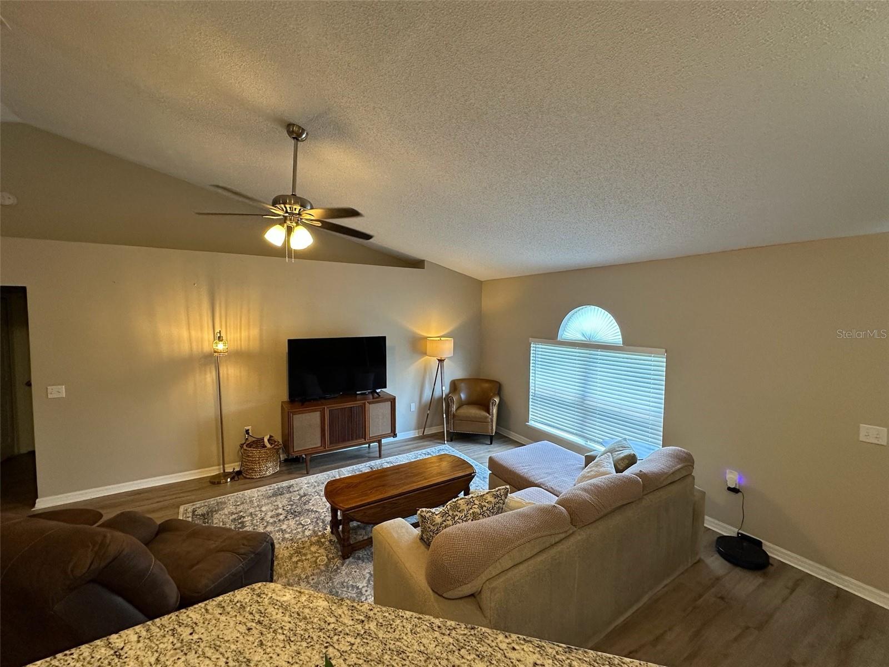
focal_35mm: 14
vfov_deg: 85.7
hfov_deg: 102.1
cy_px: 334
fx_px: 360
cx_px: 444
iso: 200
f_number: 2.2
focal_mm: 2.22
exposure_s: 1/120
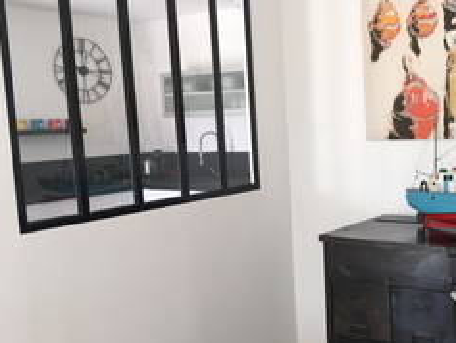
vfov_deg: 32.8
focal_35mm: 44
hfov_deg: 41.6
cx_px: 342
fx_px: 580
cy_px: 198
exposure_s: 1/100
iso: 40
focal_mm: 4.15
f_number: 2.2
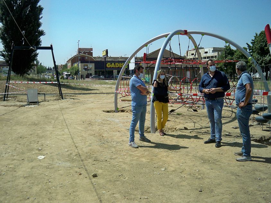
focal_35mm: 37
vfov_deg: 38.7
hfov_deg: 50.1
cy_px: 102
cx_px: 136
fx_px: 290
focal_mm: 7.9
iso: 100
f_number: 8.6
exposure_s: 1/500
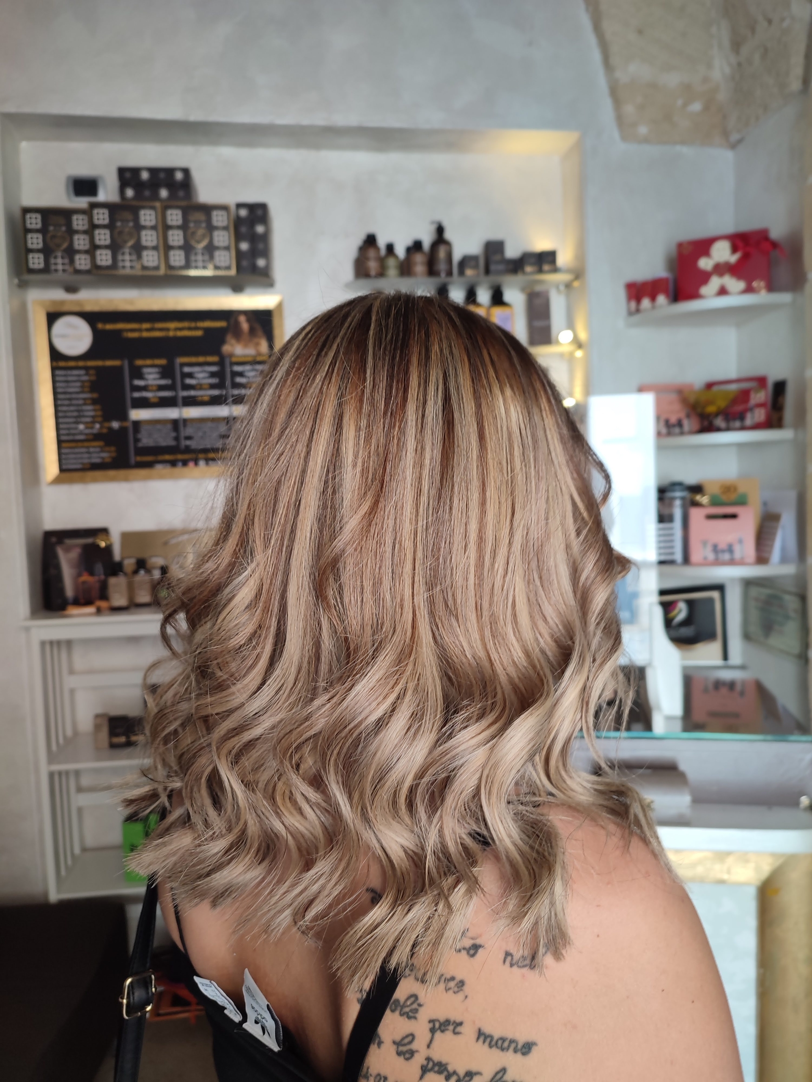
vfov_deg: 69.4
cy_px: 541
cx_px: 406
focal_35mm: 25
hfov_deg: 54.9
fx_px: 782
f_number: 1.9
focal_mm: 6.04
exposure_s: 1/50
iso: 63
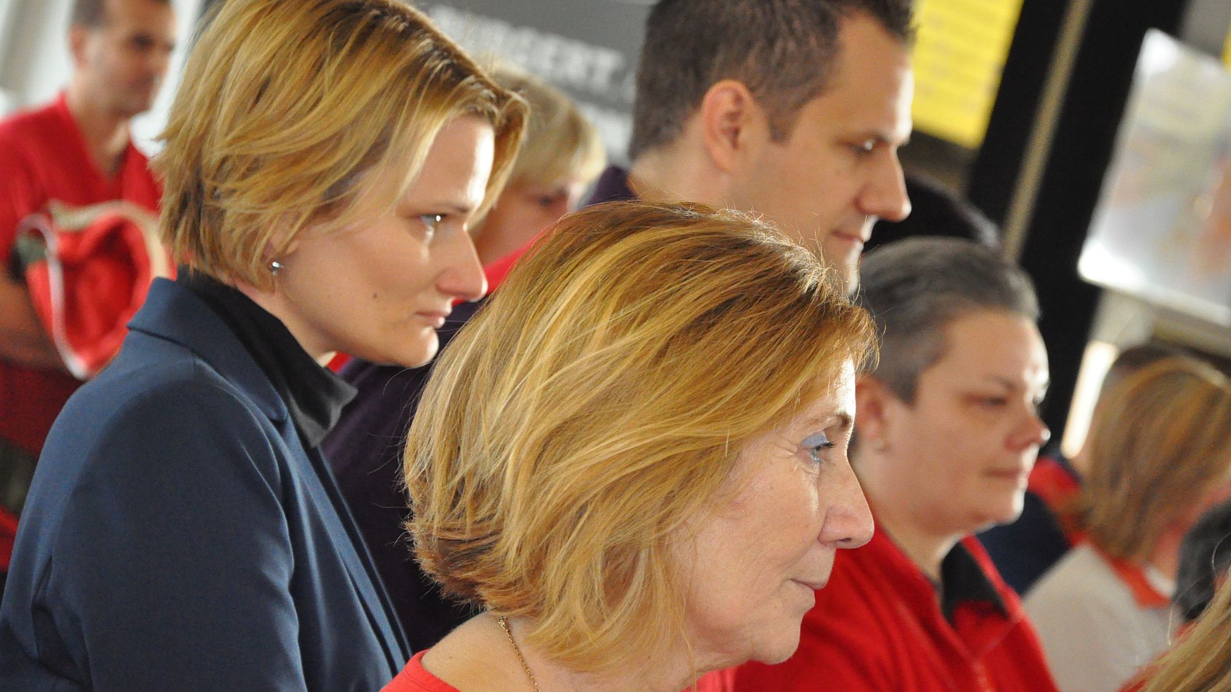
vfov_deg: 8.5
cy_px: 292
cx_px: 616
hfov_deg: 15.1
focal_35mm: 142
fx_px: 4635
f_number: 5.6
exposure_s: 1/100
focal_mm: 90
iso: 3200
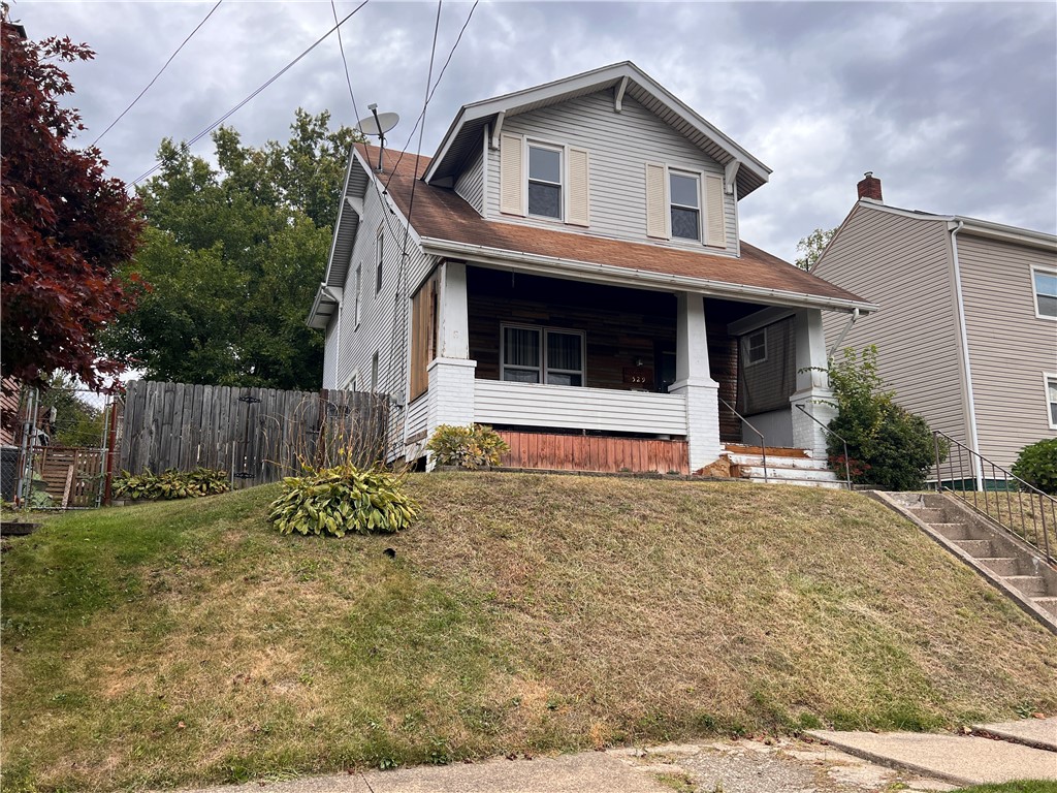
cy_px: 396
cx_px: 528
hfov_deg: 67.3
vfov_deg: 53.1
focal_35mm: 26
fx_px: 794
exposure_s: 1/533
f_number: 1.5
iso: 50
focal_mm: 5.7
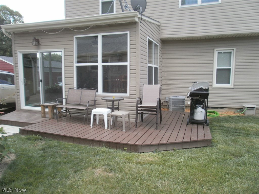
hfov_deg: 67.3
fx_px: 195
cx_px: 130
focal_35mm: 26
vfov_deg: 53.1
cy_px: 97
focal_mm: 4.65
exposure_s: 1/400
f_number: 2.6
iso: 100
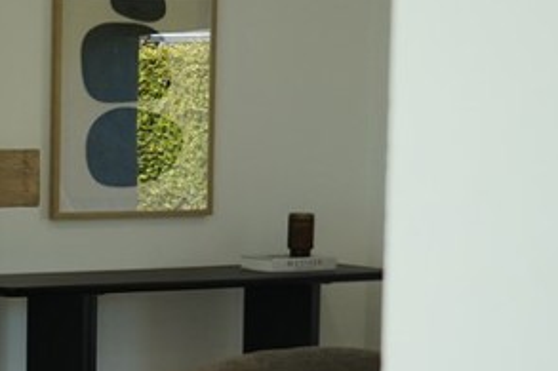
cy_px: 277
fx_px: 1735
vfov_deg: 12.2
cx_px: -185
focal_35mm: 112
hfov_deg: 17.1
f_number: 4
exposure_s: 1/1000
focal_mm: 32
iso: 1600
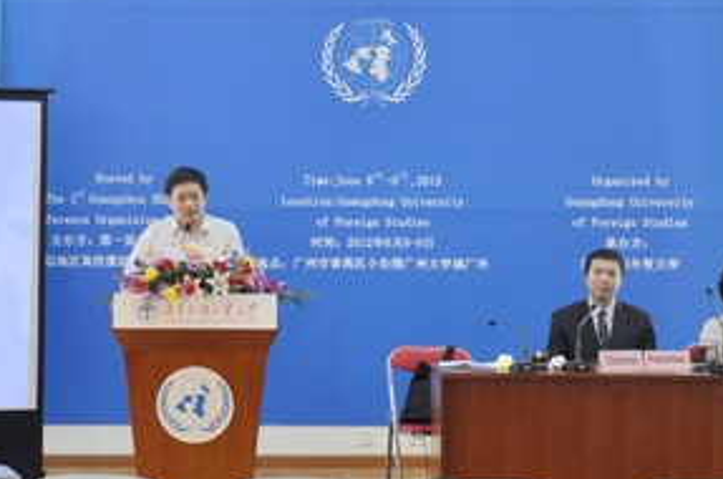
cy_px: 200
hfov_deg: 17.7
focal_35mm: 115
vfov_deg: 11.9
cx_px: 196
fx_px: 2304
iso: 400
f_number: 4.5
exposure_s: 1/30
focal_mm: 40
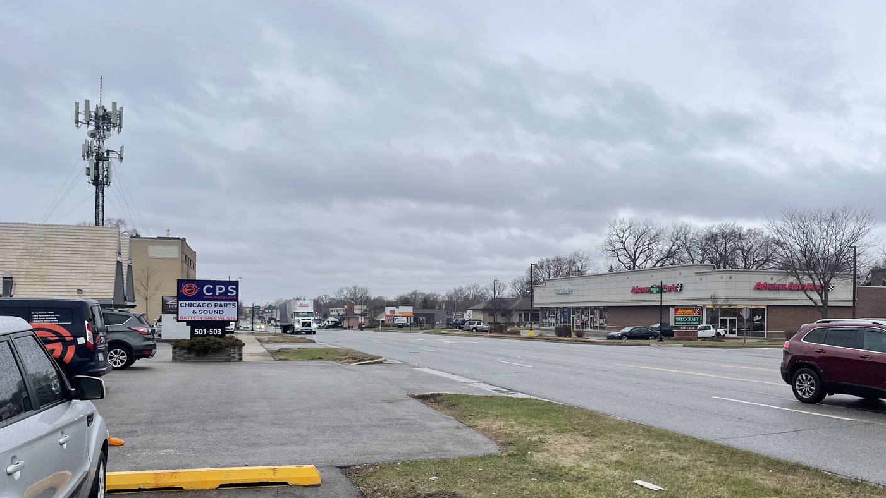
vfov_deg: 41.1
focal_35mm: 28
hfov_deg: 67.9
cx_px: 449
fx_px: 658
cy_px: 319
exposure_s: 1/994
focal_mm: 5.1
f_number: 1.6
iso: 32
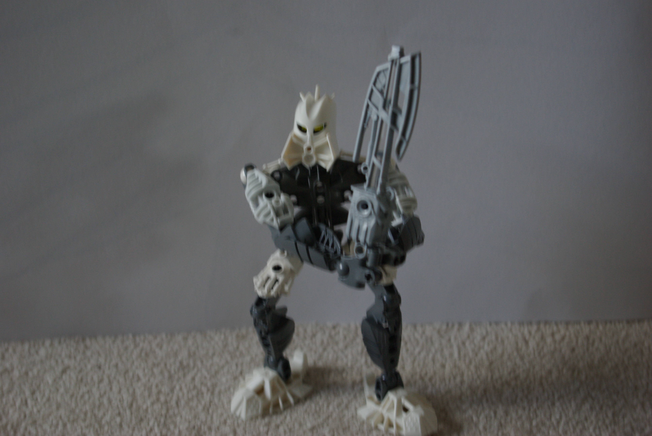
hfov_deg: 33.4
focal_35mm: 60
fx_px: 1088
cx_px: 326
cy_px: 218
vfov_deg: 22.7
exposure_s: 1/60
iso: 400
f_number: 4.5
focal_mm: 40
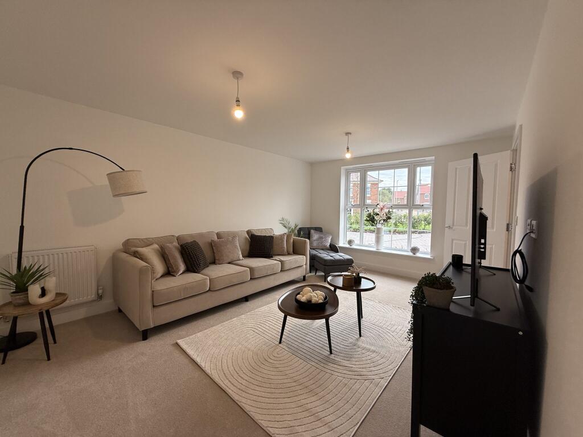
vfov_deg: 85.7
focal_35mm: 14
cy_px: 218
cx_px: 292
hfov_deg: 102.1
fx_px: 236
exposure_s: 1/99
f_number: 2.2
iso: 100
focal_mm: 2.22
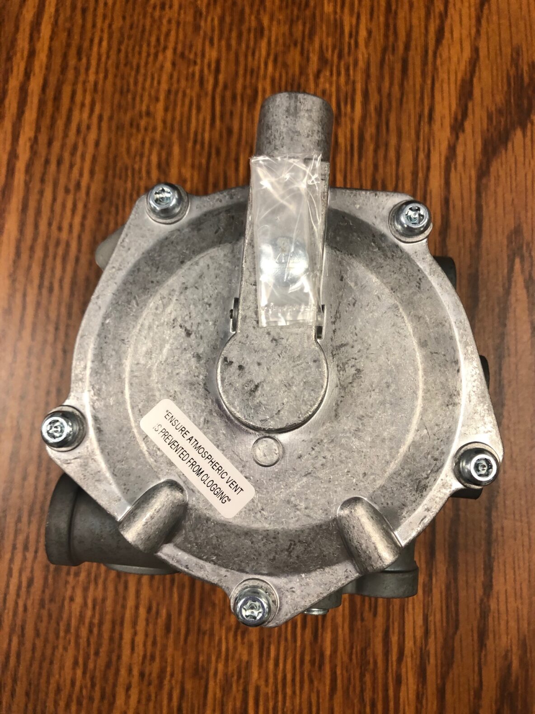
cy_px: 357
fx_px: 577
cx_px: 268
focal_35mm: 28
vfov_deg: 63.4
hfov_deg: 49.7
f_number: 1.8
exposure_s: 1/17
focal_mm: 3.99
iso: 40
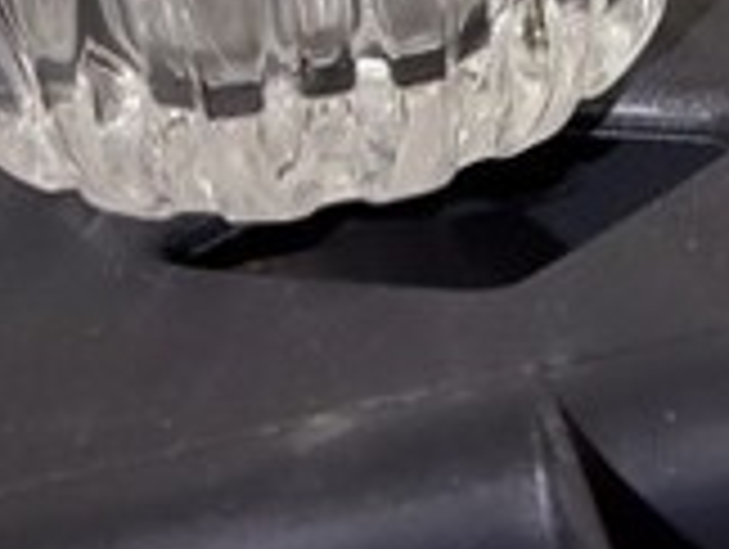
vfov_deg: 13.7
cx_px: 752
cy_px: -410
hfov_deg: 19.4
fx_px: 2067
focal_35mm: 98
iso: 640
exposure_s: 1/40
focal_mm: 4.3
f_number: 1.5
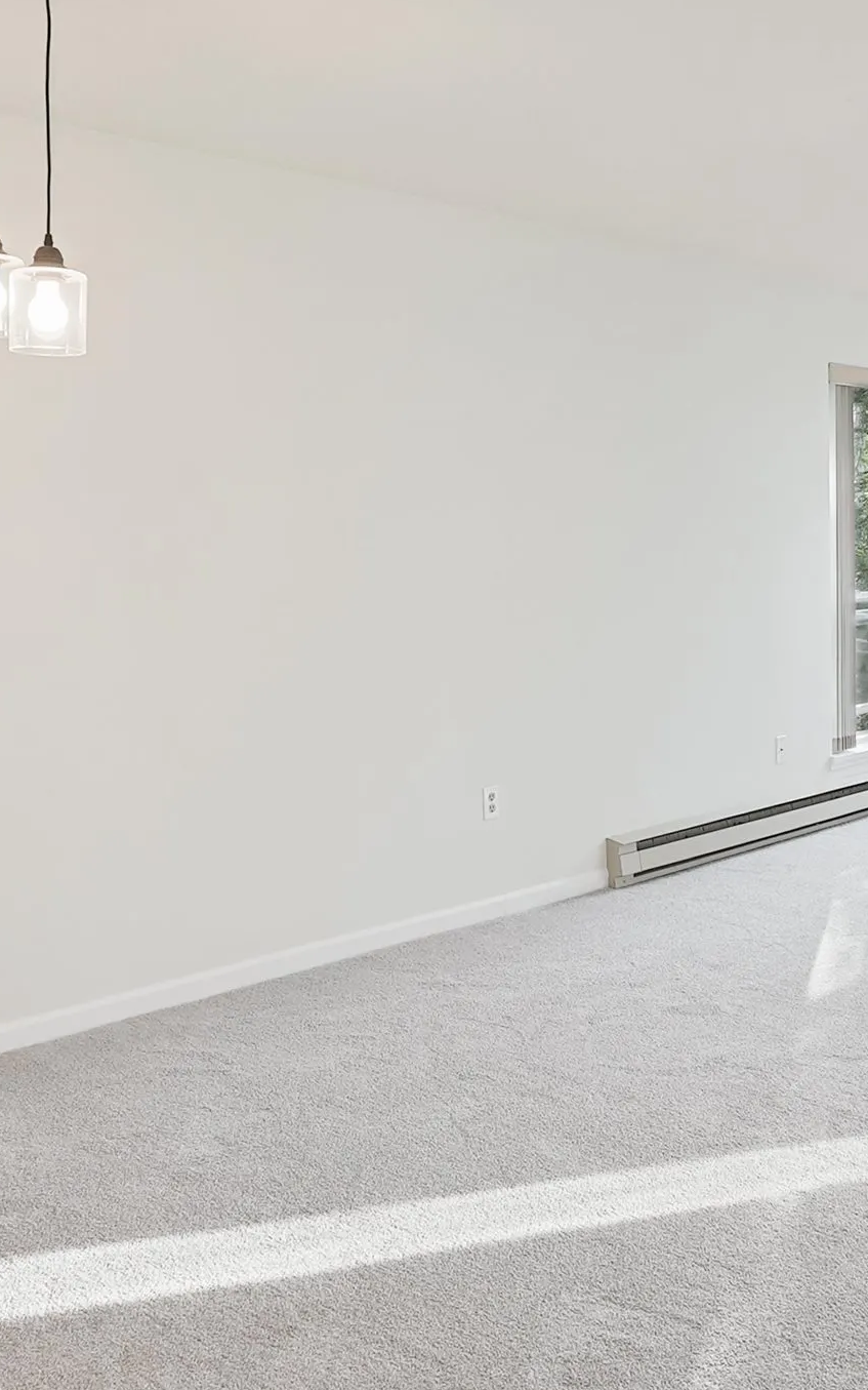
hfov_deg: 33.9
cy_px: 552
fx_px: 1400
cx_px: 621
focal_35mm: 37
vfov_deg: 52.4
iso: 160
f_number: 8
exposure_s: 1/4
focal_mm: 16
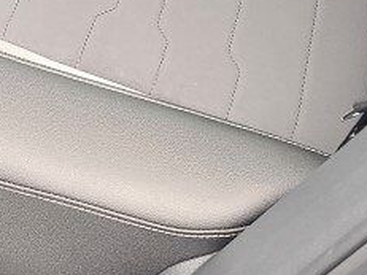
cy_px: -227
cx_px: 172
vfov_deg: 12.2
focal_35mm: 111
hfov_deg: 17.7
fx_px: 1176
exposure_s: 1/40
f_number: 1.8
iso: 200
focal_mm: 7
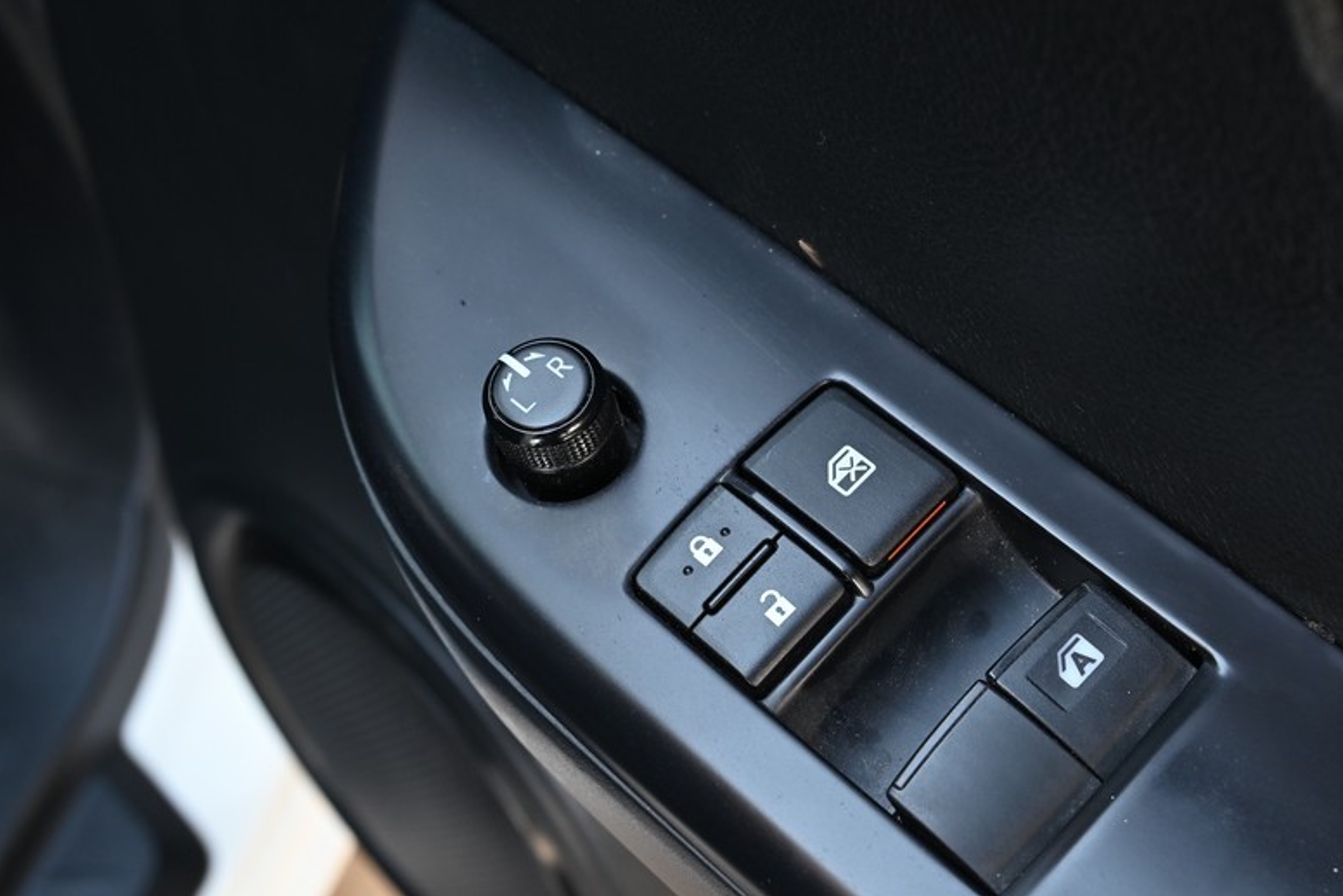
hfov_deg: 38.6
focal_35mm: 51
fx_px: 1903
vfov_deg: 26.5
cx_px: 860
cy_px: 536
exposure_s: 1/90
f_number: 6.7
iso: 560
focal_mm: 36
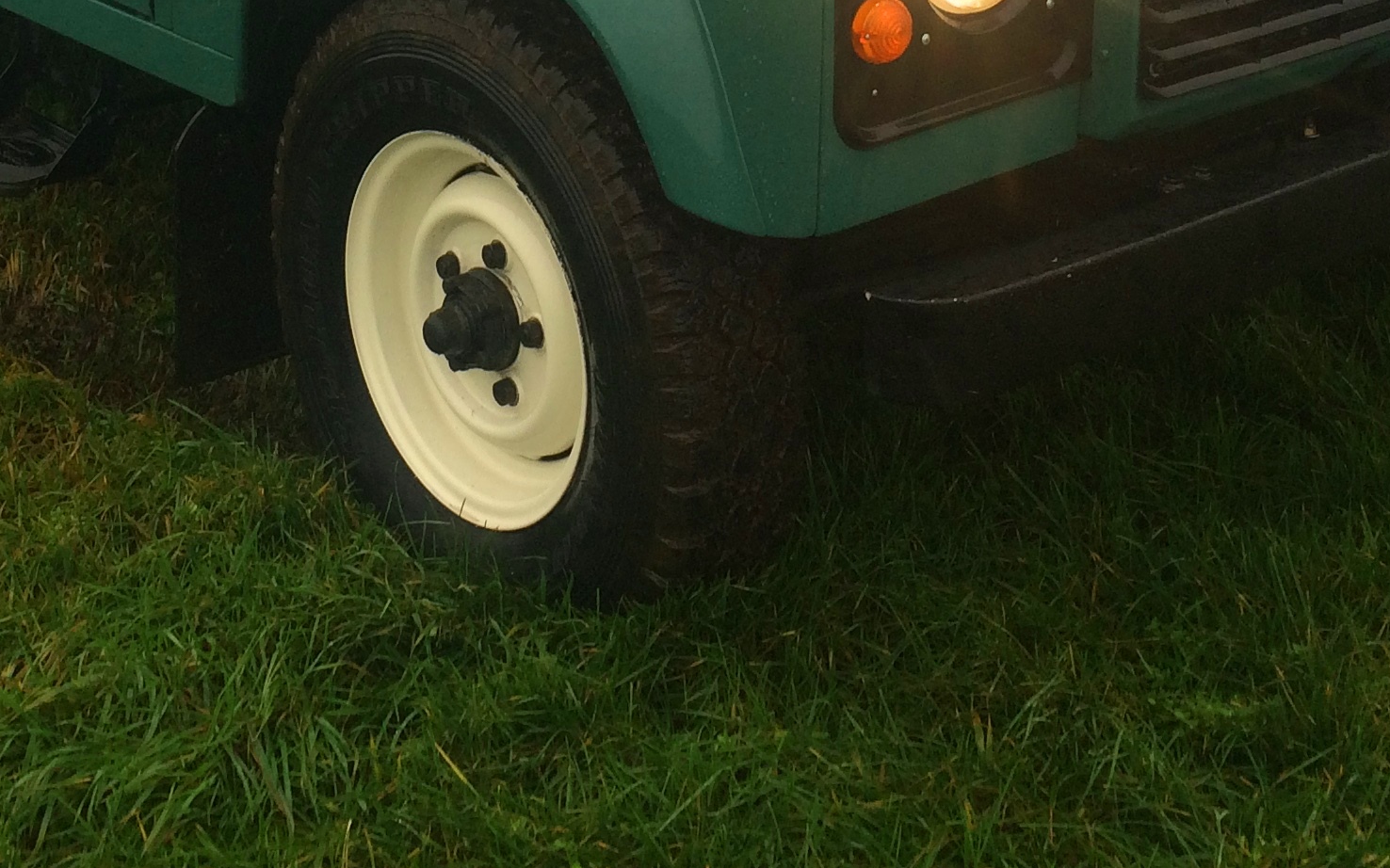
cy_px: -280
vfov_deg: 17.8
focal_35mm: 68
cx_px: 497
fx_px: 2576
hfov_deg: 30.0
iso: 32
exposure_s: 1/109
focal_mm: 4.15
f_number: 2.2
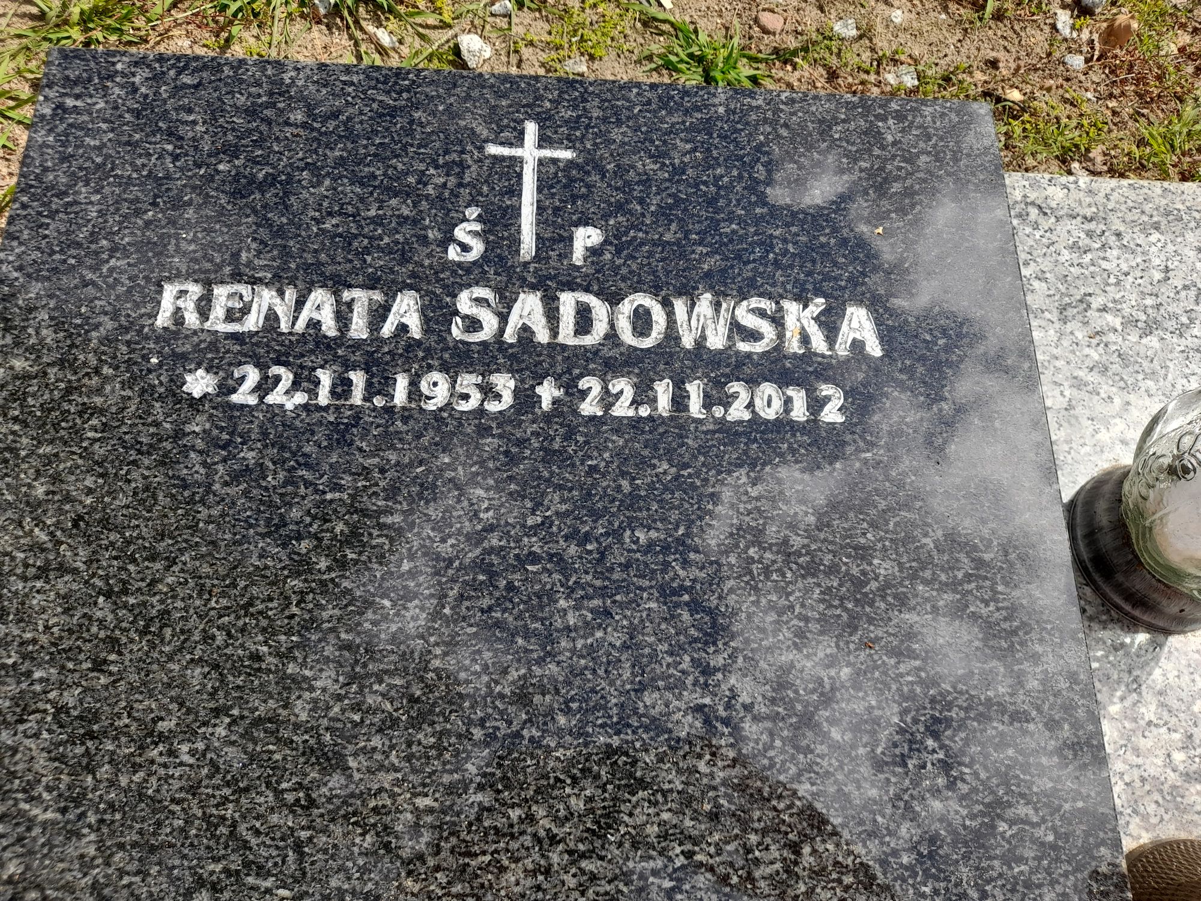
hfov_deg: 69.4
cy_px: 450
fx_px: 867
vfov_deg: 54.9
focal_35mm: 25
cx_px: 600
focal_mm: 4.6
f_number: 2
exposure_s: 1/519
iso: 20
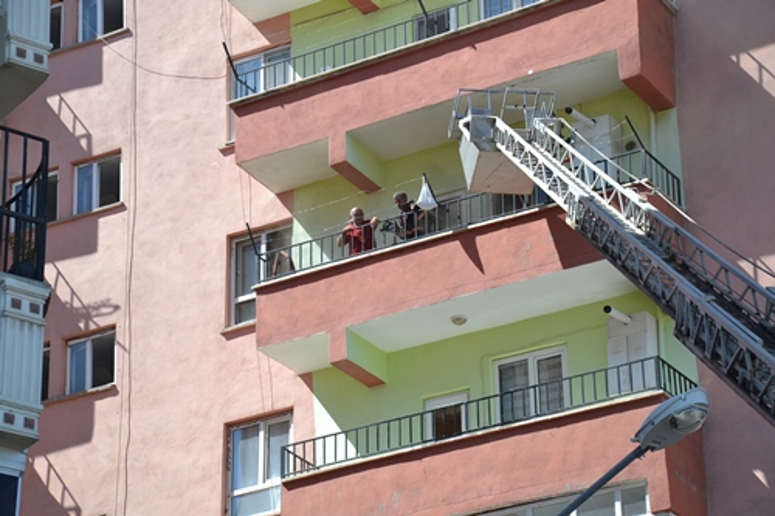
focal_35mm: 120
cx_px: 388
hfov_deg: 17.1
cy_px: 258
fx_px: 2582
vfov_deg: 11.4
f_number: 5.6
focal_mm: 80
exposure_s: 1/500
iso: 320
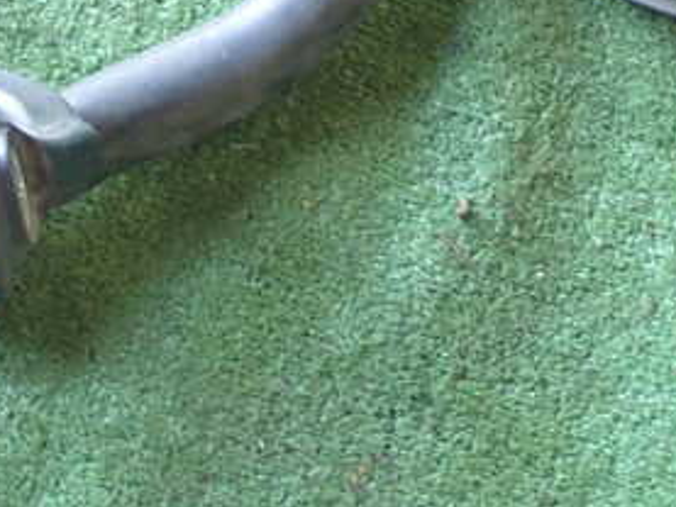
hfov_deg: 13.6
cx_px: 349
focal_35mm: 145
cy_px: 27
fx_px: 2833
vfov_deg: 10.2
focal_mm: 11.88
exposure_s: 1/50
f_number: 3.8
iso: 800
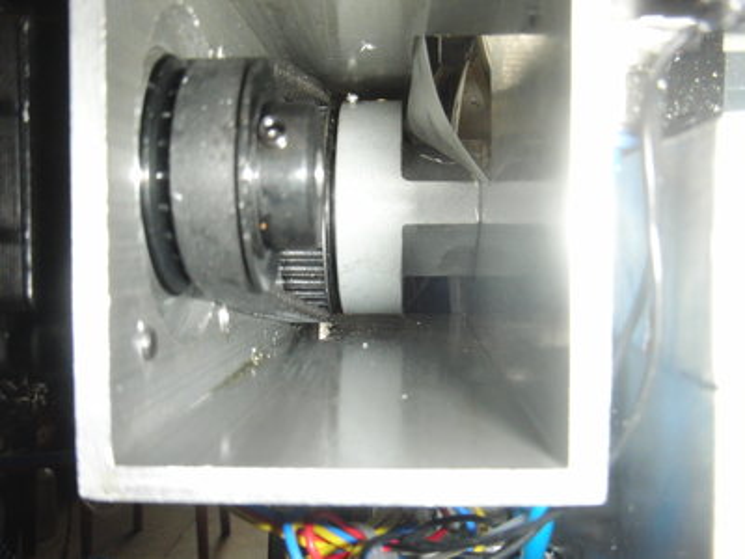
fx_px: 818
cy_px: 280
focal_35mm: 38
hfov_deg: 49.0
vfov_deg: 37.7
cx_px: 372
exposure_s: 1/40
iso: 250
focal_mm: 6.66
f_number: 3.9
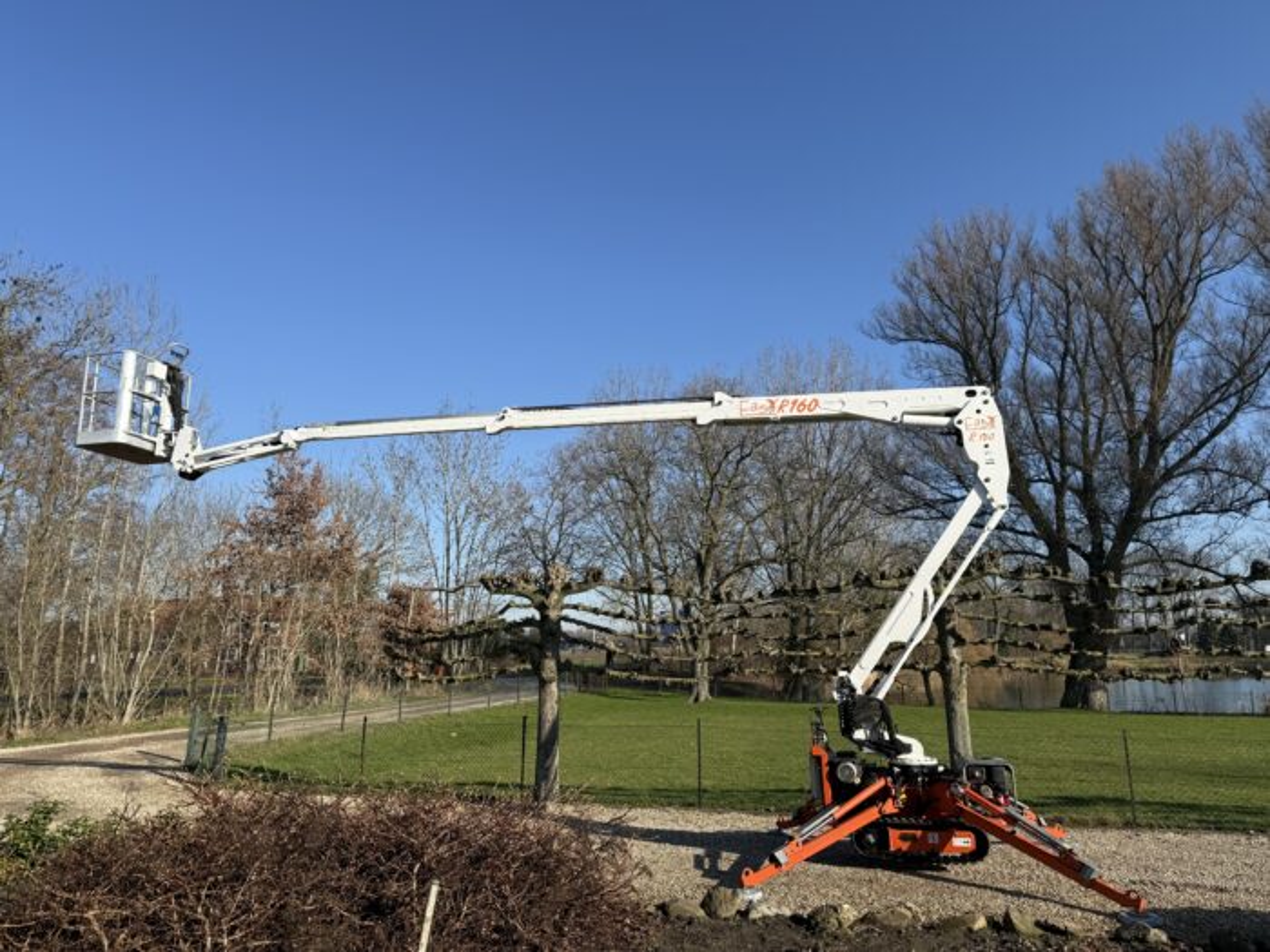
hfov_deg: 71.6
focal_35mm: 24
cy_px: 476
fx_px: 881
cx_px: 635
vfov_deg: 56.8
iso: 80
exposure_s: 1/4167
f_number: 1.78
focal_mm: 6.76
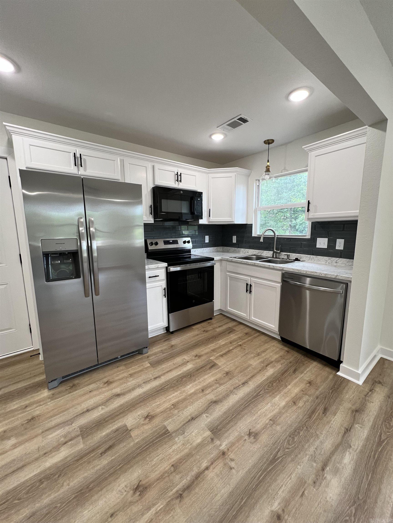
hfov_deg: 89.9
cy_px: 262
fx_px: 197
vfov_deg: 106.2
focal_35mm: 13
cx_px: 196
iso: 125
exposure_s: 1/120
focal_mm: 1.57
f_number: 1.8
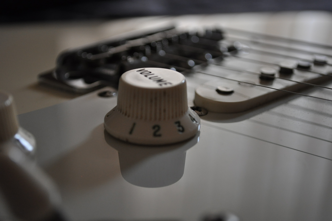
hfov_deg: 33.4
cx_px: 166
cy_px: 110
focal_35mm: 60
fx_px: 553
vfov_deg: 22.6
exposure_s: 1/60
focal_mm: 40
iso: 900
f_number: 5.3
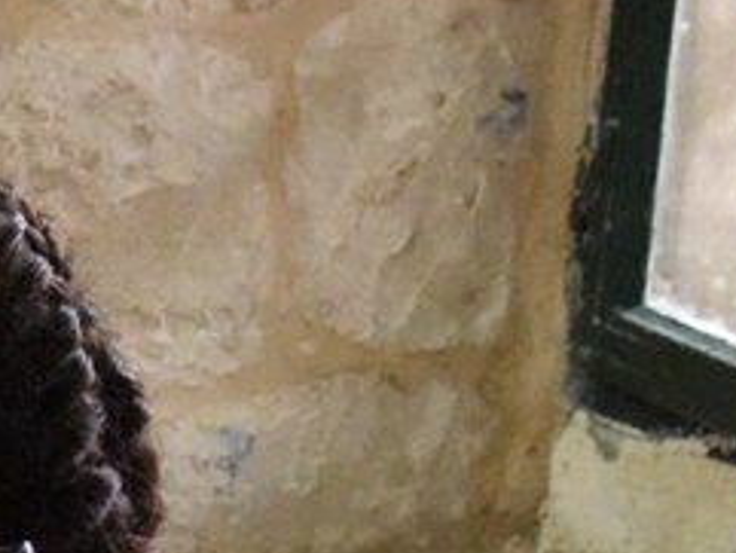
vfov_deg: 7.5
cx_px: -296
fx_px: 4169
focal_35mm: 196
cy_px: 716
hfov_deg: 9.8
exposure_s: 1/200
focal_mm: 48
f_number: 7.1
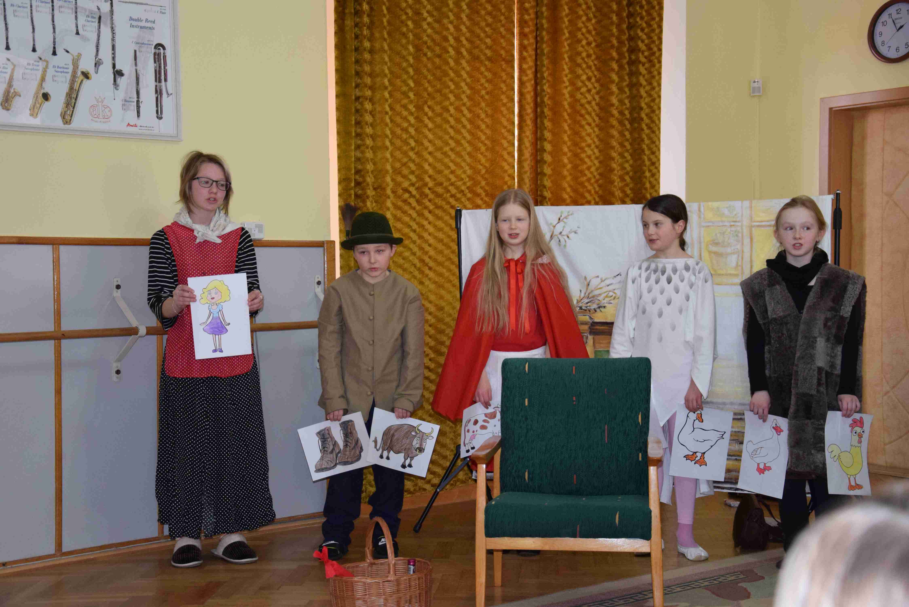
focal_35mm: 57
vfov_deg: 23.8
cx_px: 454
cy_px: 304
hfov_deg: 35.0
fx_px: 1440
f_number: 4.5
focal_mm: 38
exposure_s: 1/100
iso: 1600
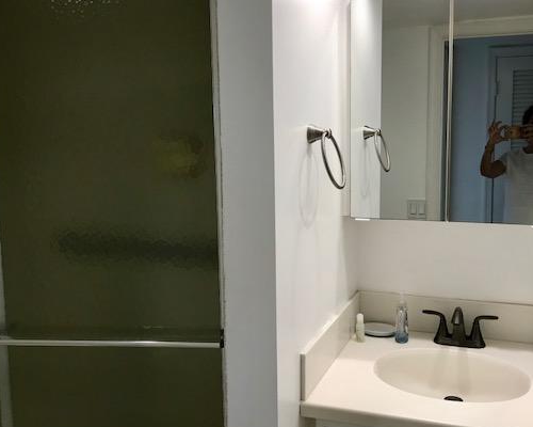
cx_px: 314
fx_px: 552
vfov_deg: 42.2
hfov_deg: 51.3
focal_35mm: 35
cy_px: 204
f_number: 1.8
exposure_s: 1/120
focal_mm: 3.99
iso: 32
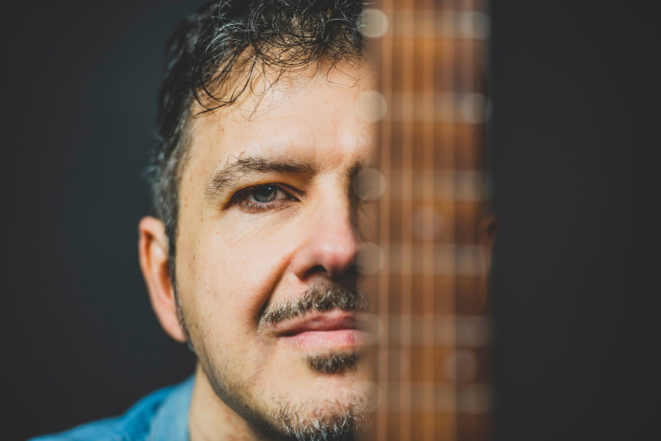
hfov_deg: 10.3
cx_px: 330
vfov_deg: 6.9
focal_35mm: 200
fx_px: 3673
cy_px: 220
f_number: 2.8
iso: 250
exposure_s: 1/250
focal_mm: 200
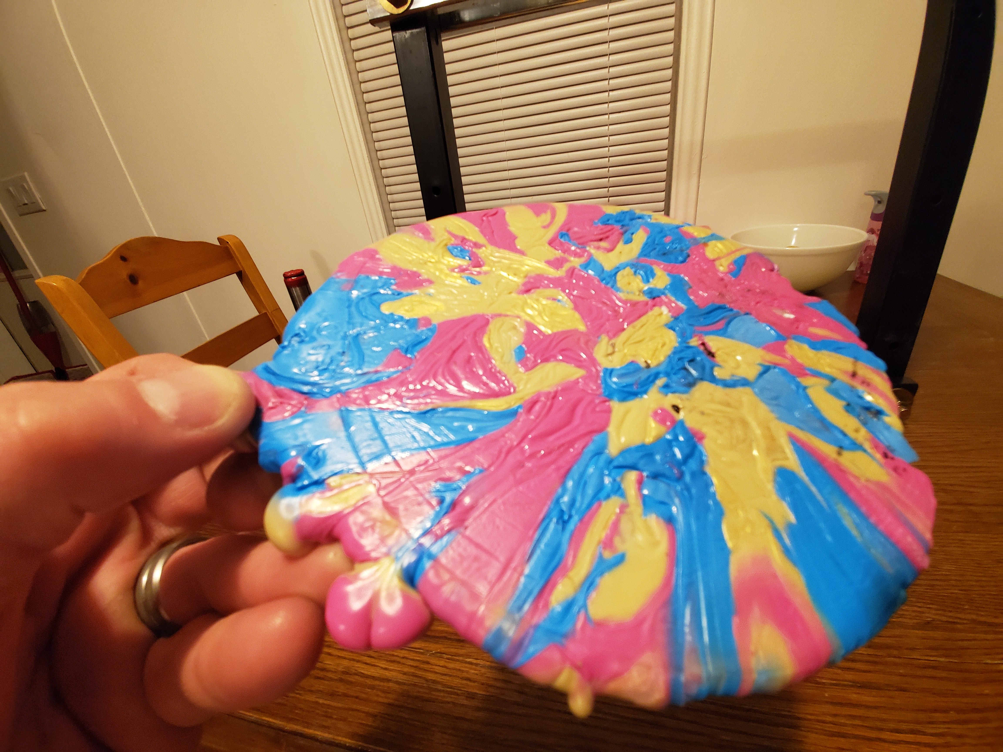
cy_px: 376
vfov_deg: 89.9
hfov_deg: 106.2
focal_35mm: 13
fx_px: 377
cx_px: 502
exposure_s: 1/40
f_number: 2.2
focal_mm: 1.8
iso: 500
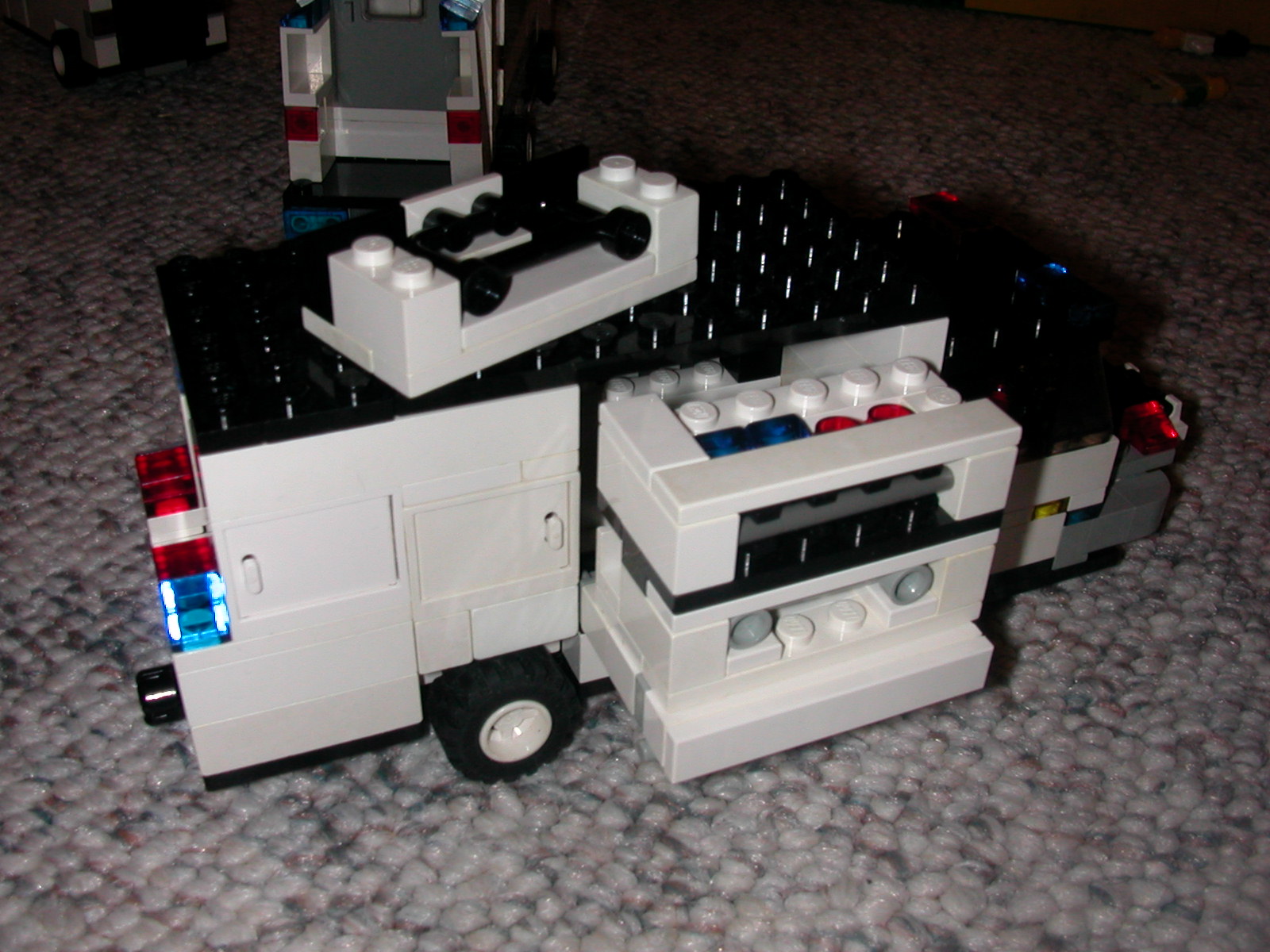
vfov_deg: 38.7
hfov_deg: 50.1
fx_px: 1357
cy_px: 476
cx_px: 635
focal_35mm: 37
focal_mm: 5.6
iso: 100
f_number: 4.5
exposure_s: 1/59.9
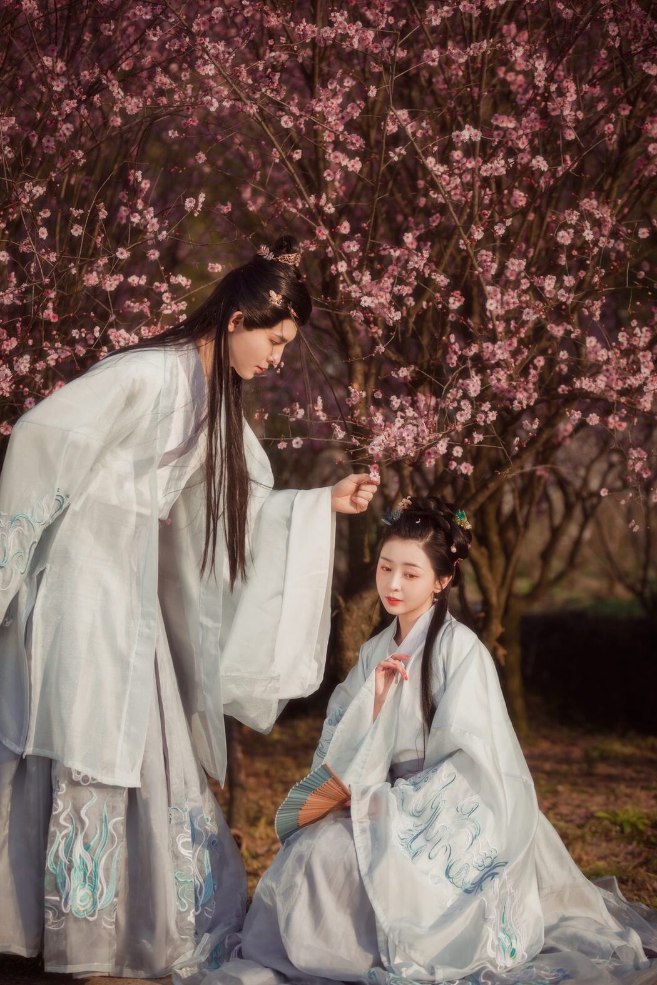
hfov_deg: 16.3
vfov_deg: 24.2
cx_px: 328
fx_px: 2299
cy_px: 492
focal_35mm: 84
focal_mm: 85
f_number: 2.8
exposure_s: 1/2000
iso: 200
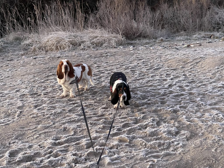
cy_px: 84
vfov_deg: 22.9
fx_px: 414
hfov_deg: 30.3
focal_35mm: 64
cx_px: 112
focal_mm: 7.5
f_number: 2.2
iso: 800
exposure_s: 1/51
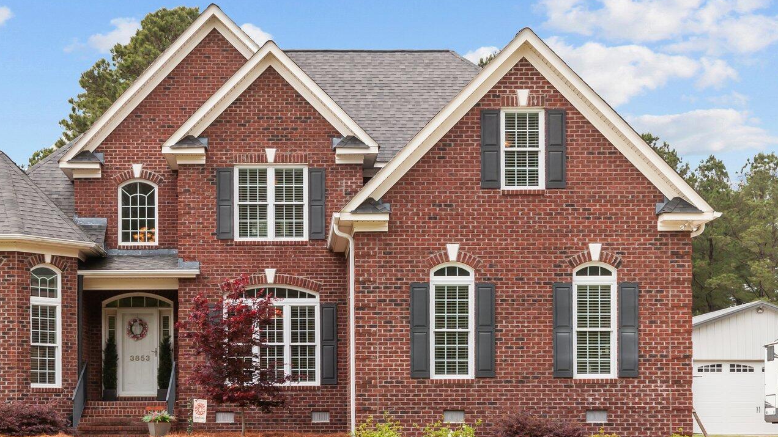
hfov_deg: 35.3
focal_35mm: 59
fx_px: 1217
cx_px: 305
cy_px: 223
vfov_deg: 20.4
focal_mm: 35
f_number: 10
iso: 400
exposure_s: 1/400
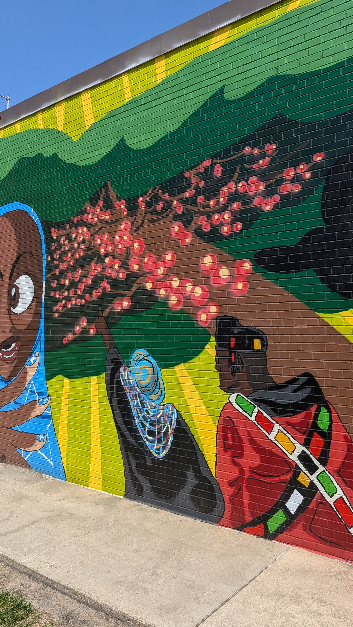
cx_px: 195
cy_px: 305
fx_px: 449
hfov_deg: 42.8
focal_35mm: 27
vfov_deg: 69.8
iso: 24
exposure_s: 1/1754
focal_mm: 4.53
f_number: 1.7
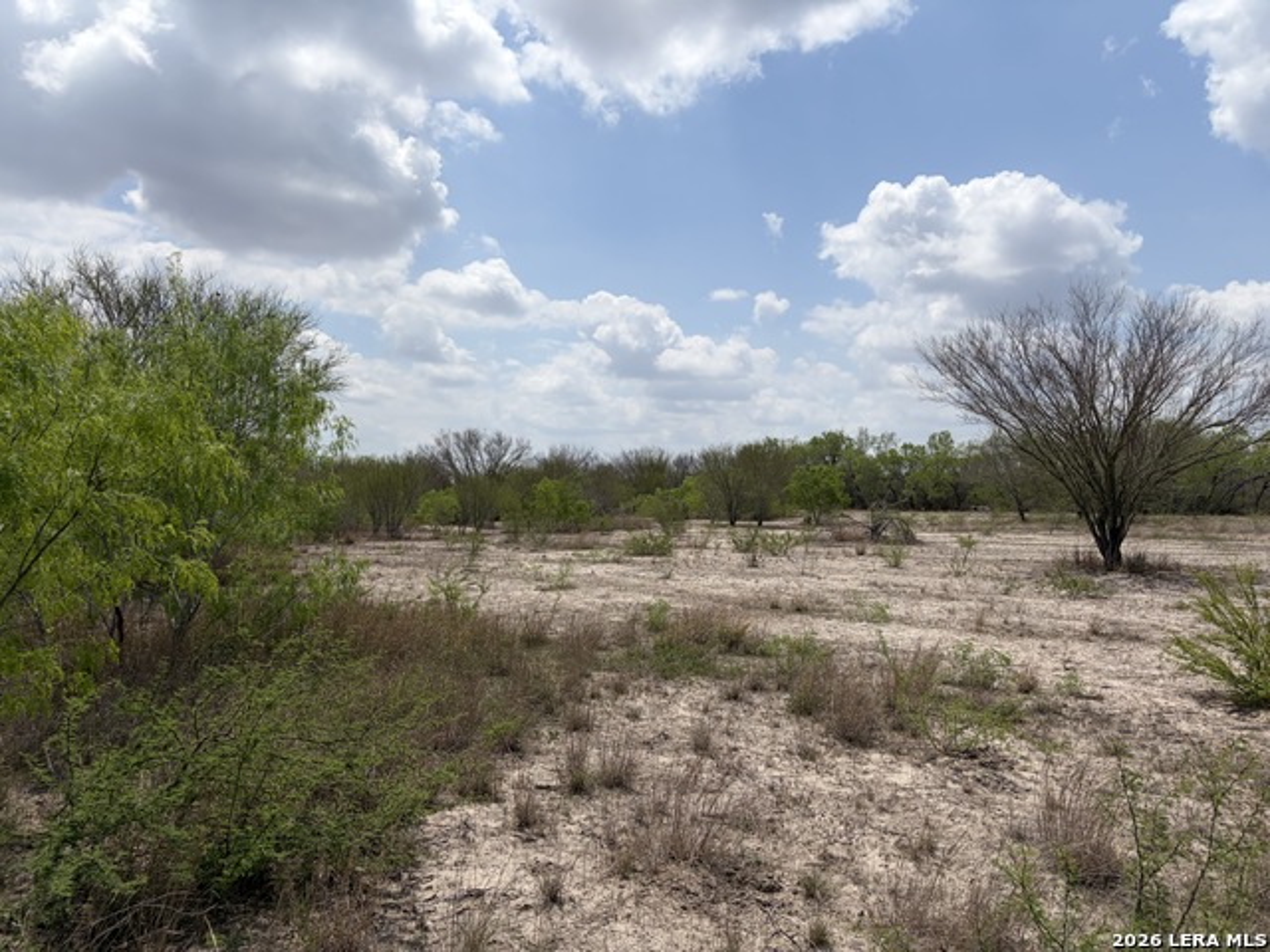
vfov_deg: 53.1
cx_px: 635
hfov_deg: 67.3
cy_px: 476
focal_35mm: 26
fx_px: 954
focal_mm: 5.96
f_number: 1.6
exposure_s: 1/10101
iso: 50
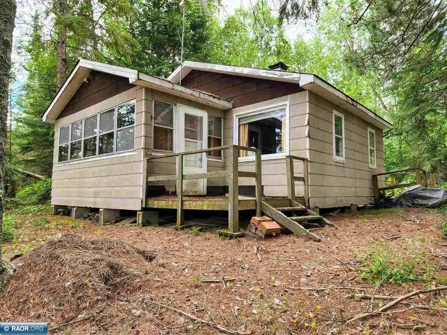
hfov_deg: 73.9
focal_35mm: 23
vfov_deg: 58.9
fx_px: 297
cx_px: 224
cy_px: 168
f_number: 1.8
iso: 80
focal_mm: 6.4
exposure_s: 1/180
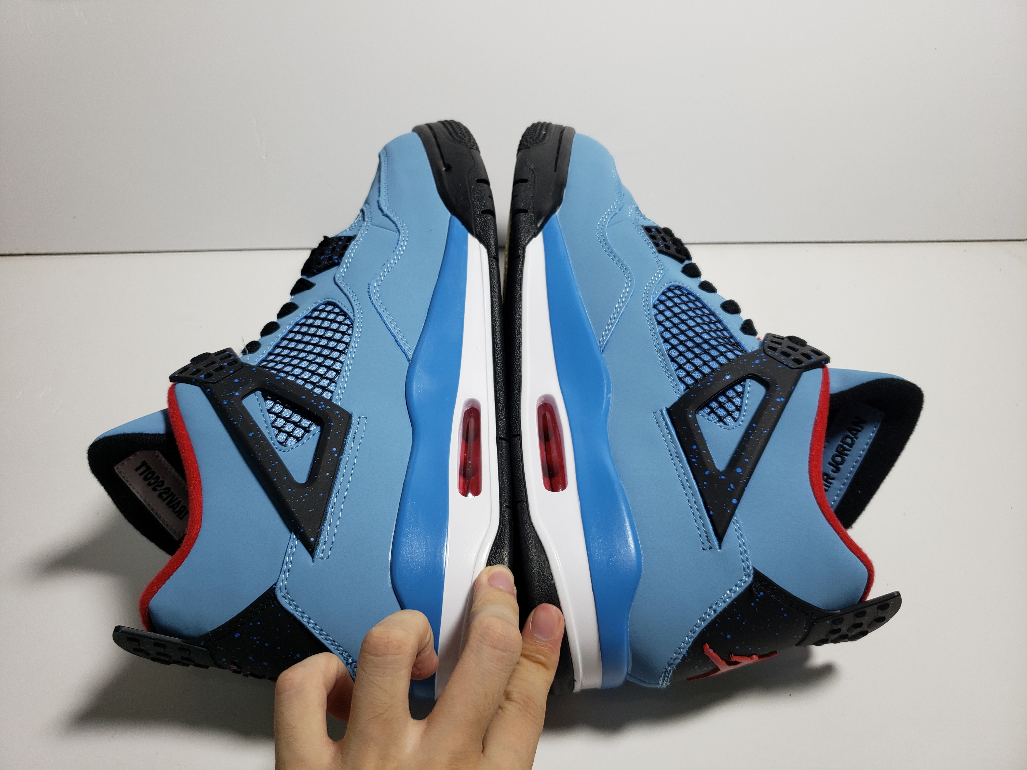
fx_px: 771
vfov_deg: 53.1
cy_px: 385
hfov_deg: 67.3
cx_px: 514
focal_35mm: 26
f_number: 1.5
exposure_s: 1/447
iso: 50
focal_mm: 4.3
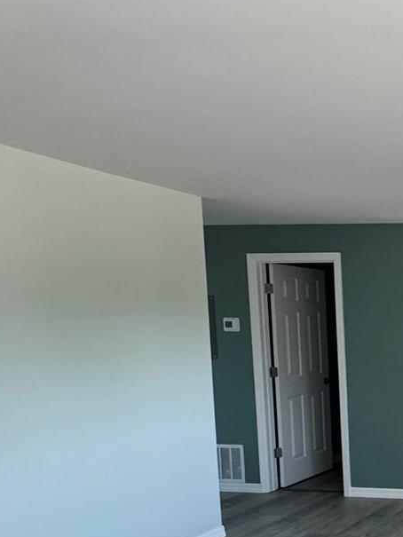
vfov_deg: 48.8
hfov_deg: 26.1
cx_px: 628
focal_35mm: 37
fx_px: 574
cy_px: 380
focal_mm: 2.22
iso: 320
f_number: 2.2
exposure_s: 1/99
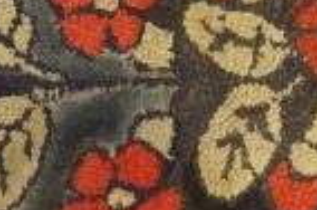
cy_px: 144
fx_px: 1002
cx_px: 319
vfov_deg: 11.9
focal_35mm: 114
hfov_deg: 17.6
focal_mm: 18
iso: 1600
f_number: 4
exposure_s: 1/60
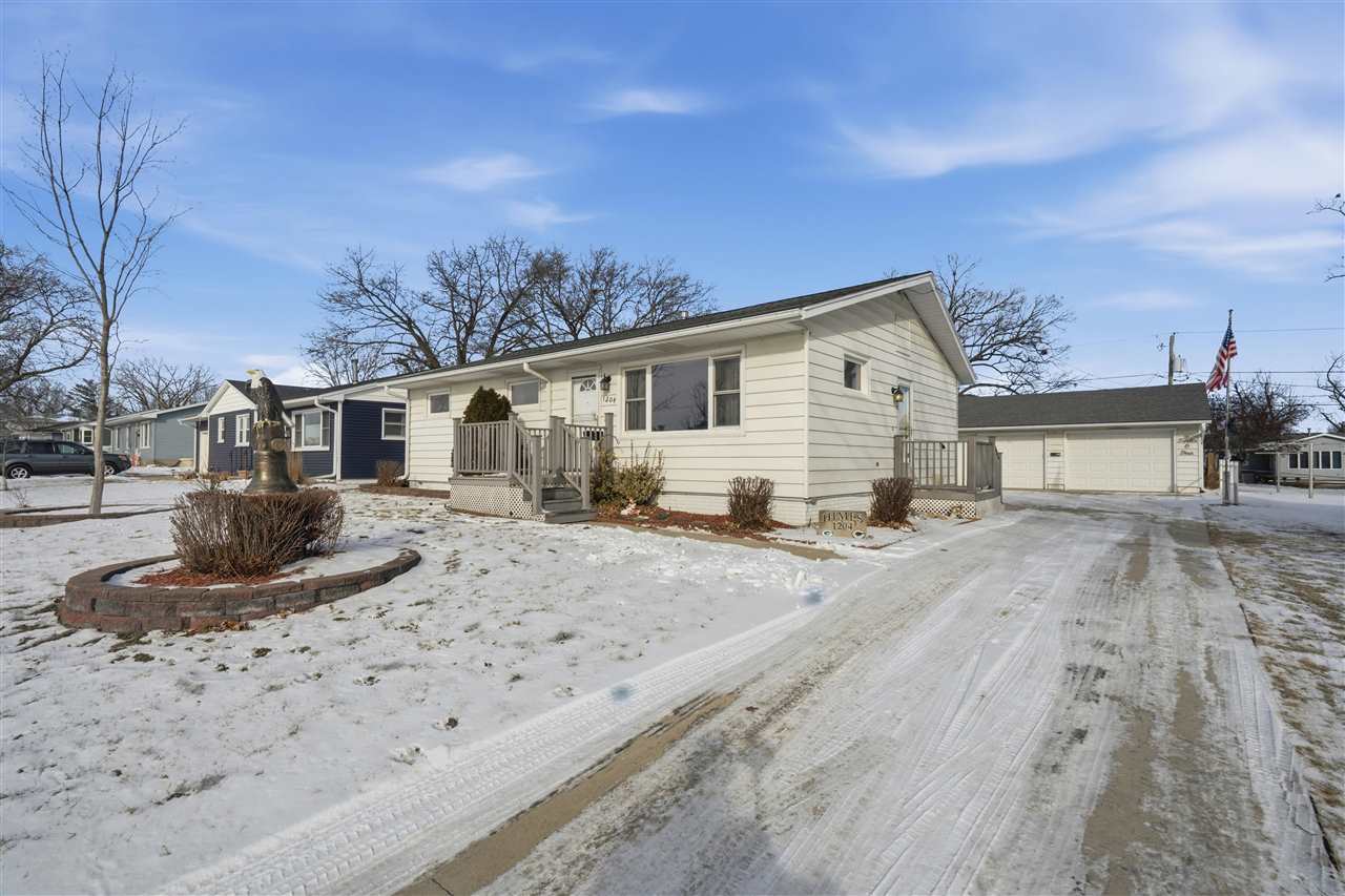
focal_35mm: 16
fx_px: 598
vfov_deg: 73.7
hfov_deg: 96.7
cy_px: 448
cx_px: 672
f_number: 10
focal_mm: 16
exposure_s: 1/5000
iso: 400
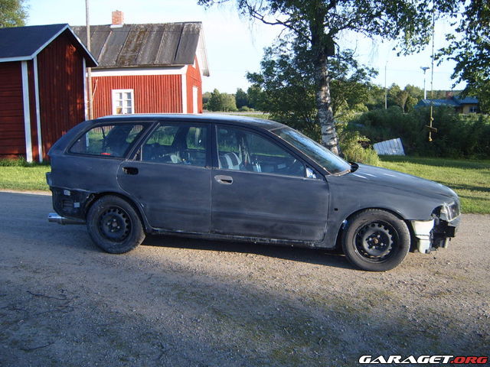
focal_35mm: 37
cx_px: 245
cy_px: 184
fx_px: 524
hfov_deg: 50.1
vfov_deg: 38.7
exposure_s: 1/350
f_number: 2.9
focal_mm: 6.2
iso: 63
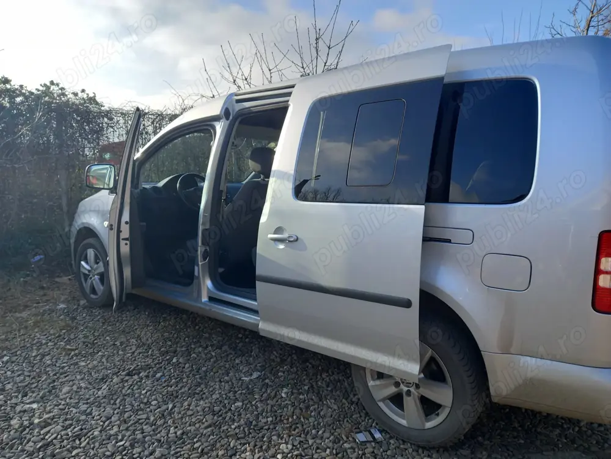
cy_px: 230
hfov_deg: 69.4
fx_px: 441
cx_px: 306
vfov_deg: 54.9
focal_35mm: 25
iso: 25
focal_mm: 4.6
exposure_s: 1/221
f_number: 2
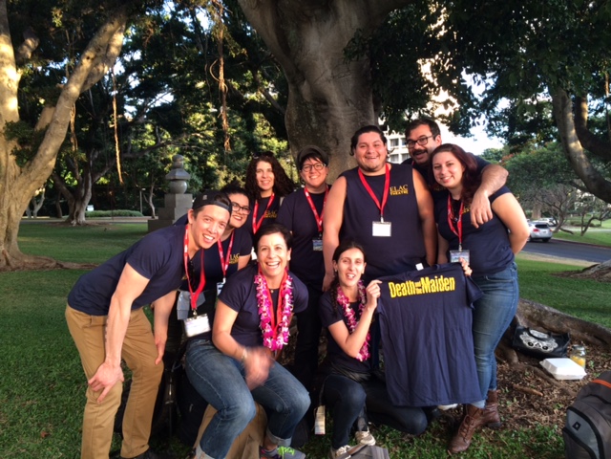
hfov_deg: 61.7
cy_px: 230
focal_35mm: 29
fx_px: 512
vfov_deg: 48.2
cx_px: 306
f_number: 2.2
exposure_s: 1/30
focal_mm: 4.15
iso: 32
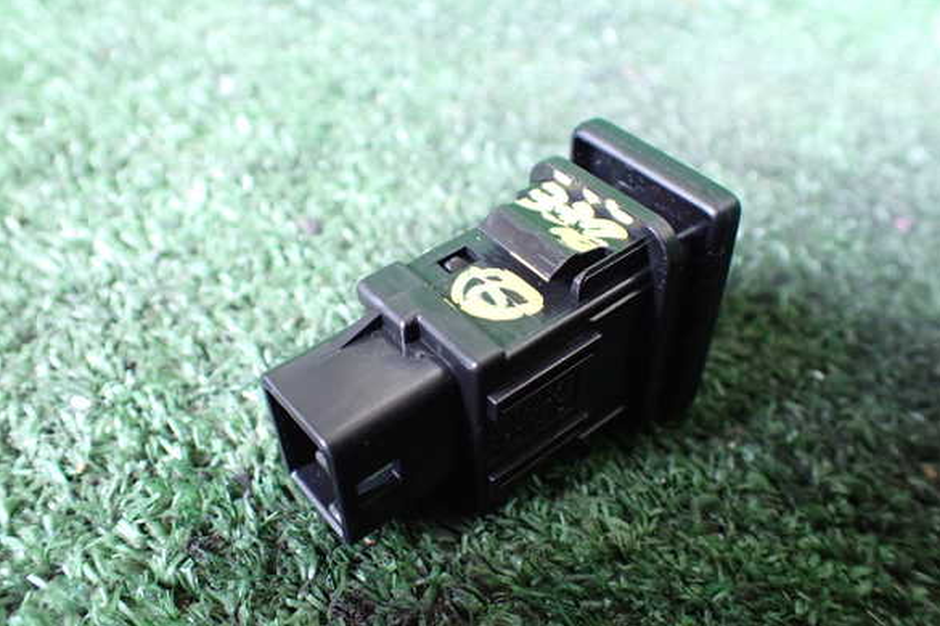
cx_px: 480
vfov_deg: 41.1
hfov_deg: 58.7
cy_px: 307
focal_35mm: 32
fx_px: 835
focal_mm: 5.4
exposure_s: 1/30
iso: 800
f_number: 2.3
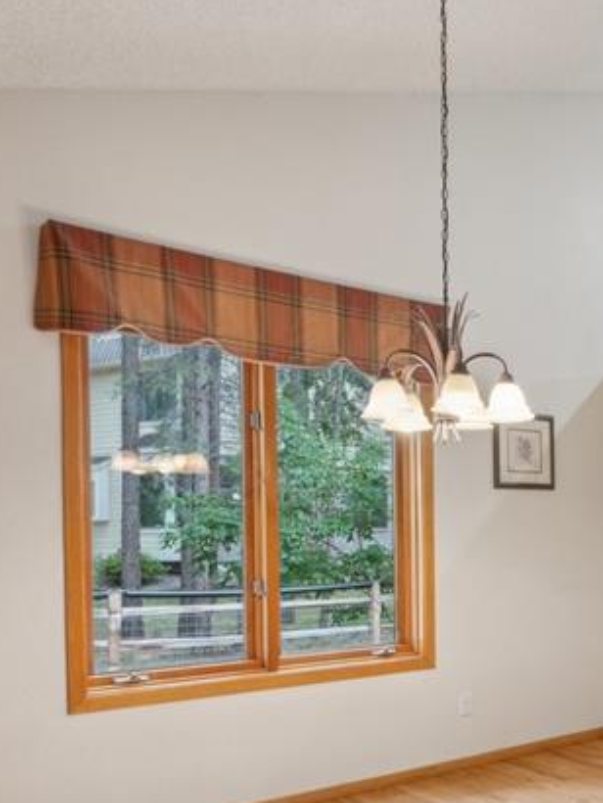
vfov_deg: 49.0
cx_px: 613
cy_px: 537
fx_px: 863
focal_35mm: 37
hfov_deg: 34.7
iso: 100
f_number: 9
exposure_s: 1/1.67
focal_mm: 15.5
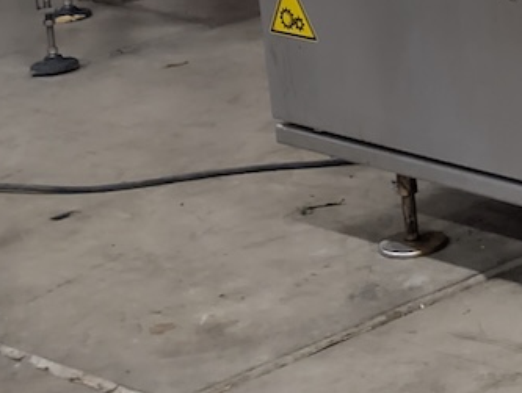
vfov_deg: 10.0
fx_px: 2175
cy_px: -205
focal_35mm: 144
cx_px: 1224
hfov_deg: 11.5
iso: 186
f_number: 1.68
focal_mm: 6.9
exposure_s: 1/33.3
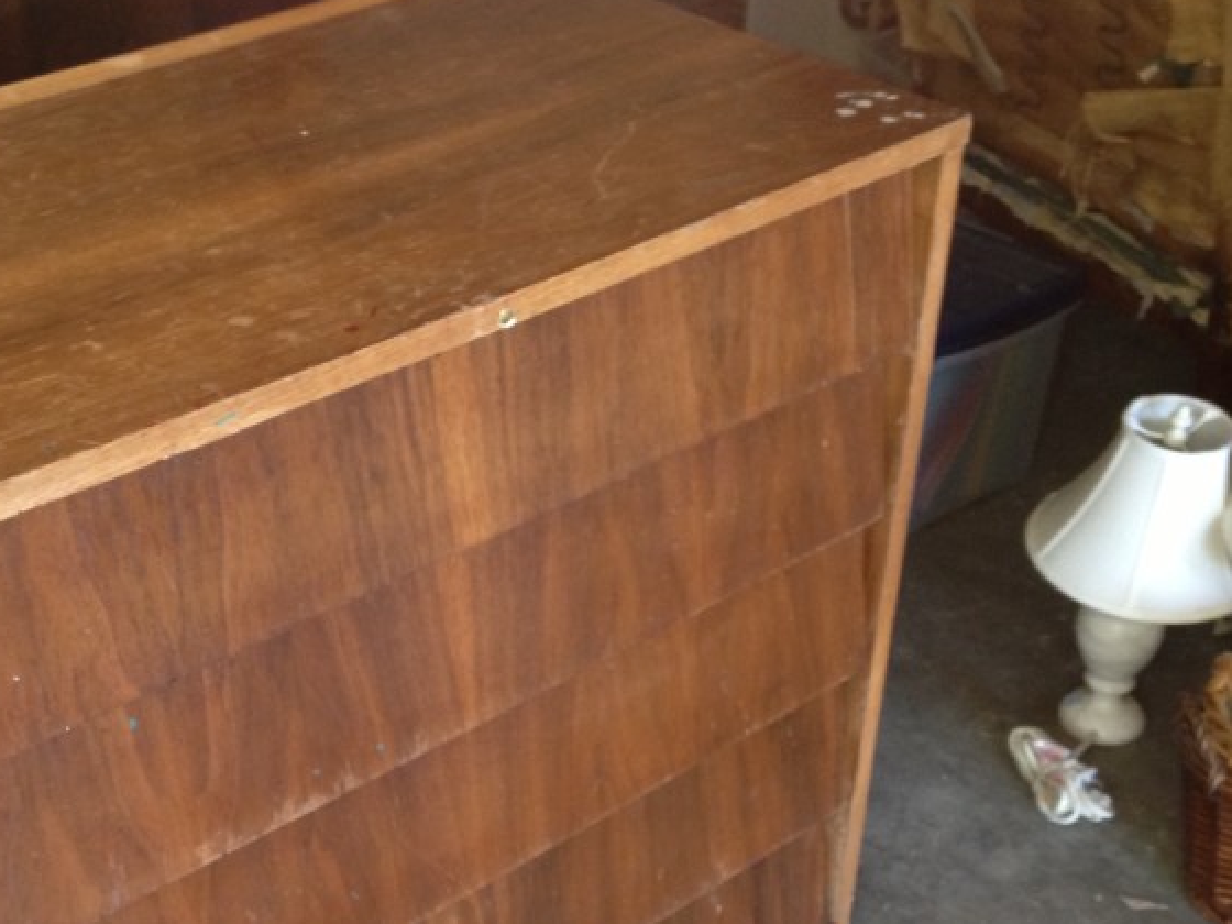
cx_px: 464
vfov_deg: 22.7
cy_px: 708
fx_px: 2278
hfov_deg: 30.1
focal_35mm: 64
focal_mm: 4.28
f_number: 2.4
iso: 125
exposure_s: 1/20
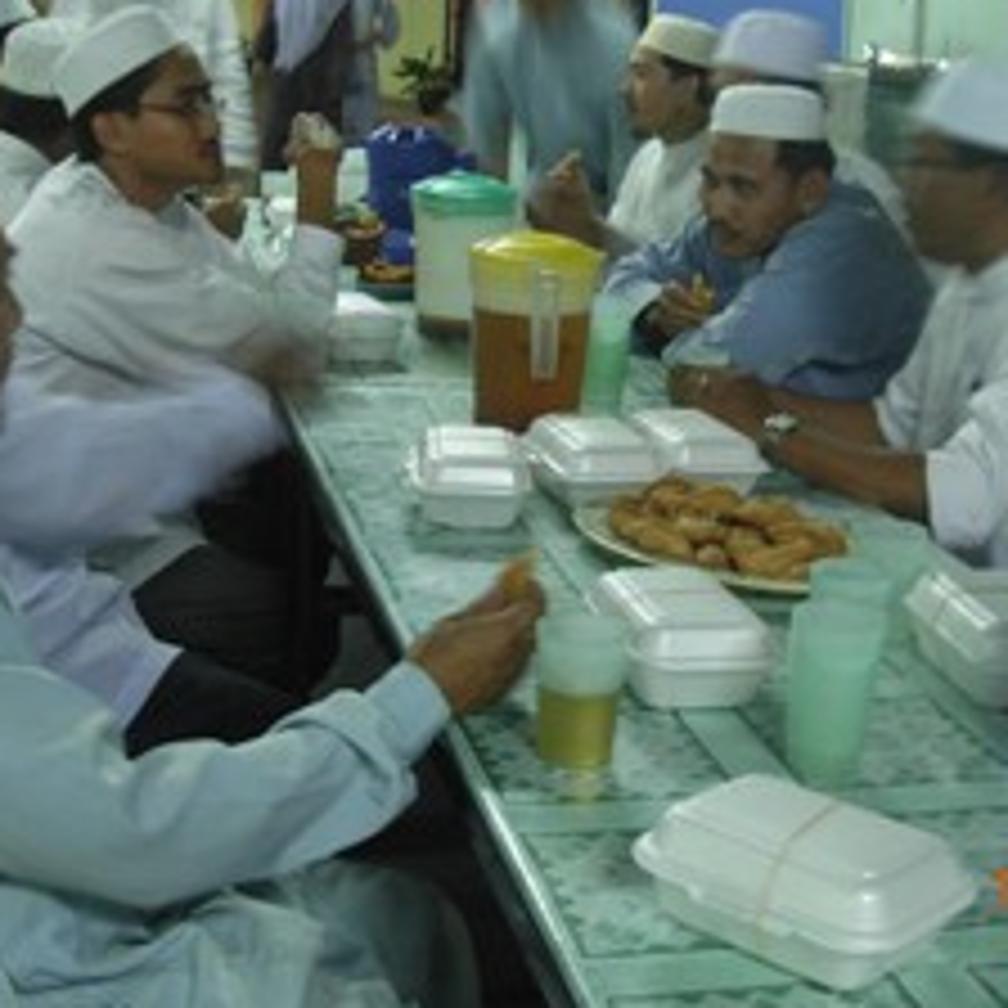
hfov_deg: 28.6
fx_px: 1977
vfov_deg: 28.5
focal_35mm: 60
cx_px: 504
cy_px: 356
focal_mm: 6.3
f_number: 2.9
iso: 237
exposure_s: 1/4
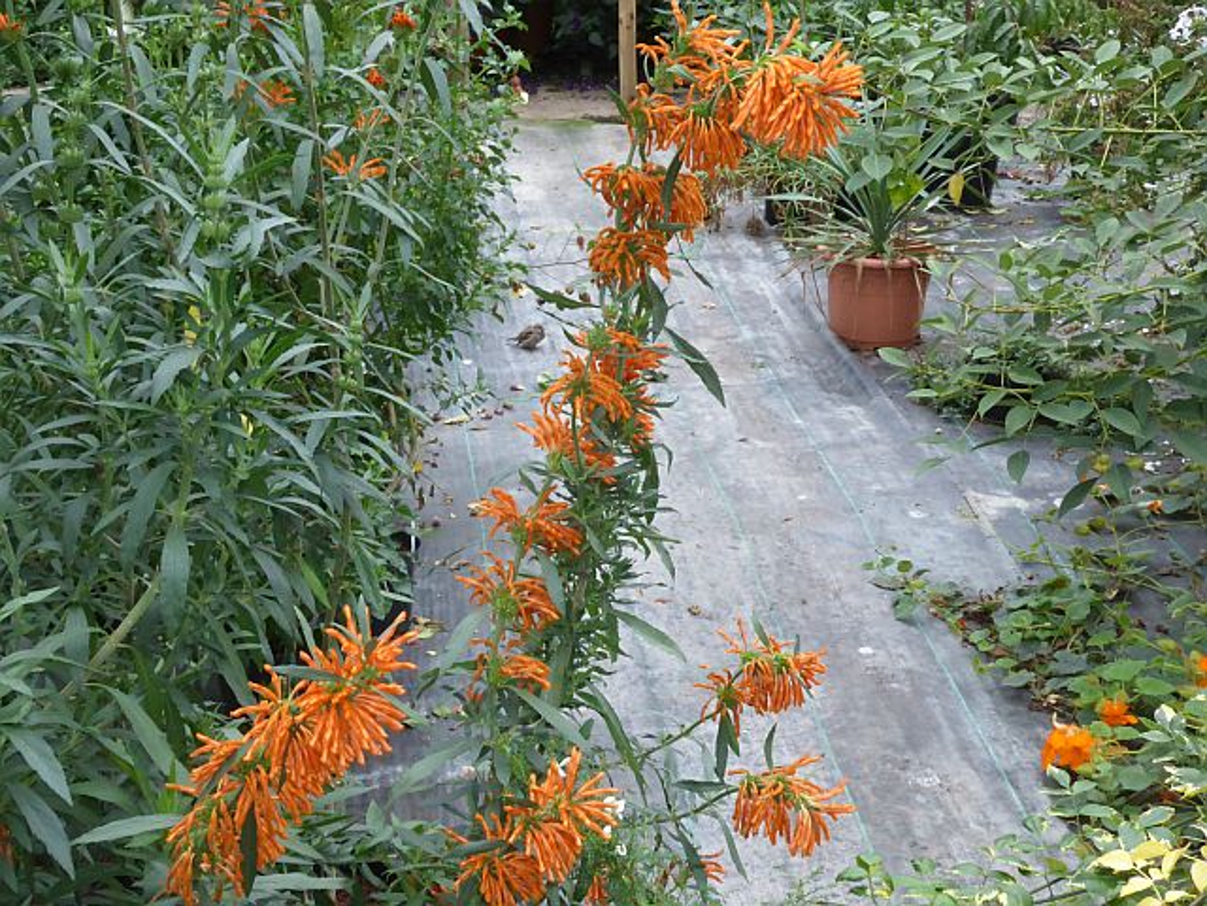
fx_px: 2127
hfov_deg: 31.7
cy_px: 453
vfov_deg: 24.0
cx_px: 604
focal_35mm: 61
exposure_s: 1/60
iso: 500
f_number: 8
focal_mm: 10.9
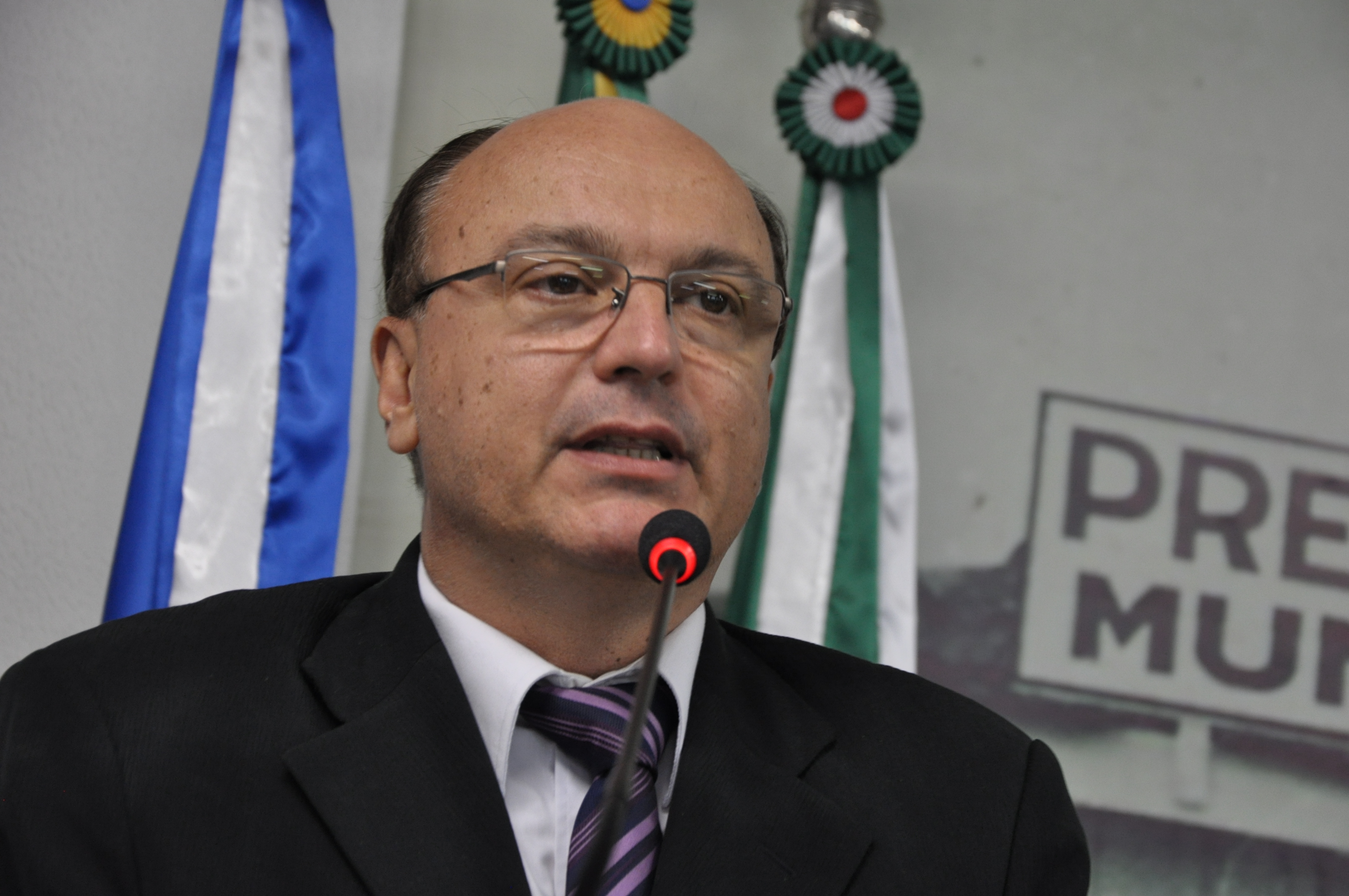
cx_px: 674
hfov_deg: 19.5
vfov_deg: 13.0
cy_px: 448
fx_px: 3930
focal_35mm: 105
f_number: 5.3
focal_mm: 70
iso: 800
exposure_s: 1/40
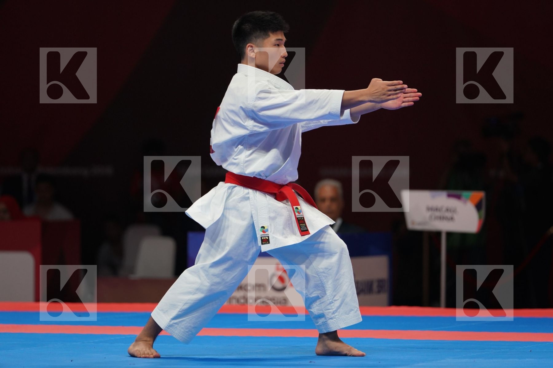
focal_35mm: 280
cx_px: 276
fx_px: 4301
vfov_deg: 4.9
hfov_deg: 7.4
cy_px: 184
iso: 1250
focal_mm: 280
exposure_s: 1/500
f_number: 4
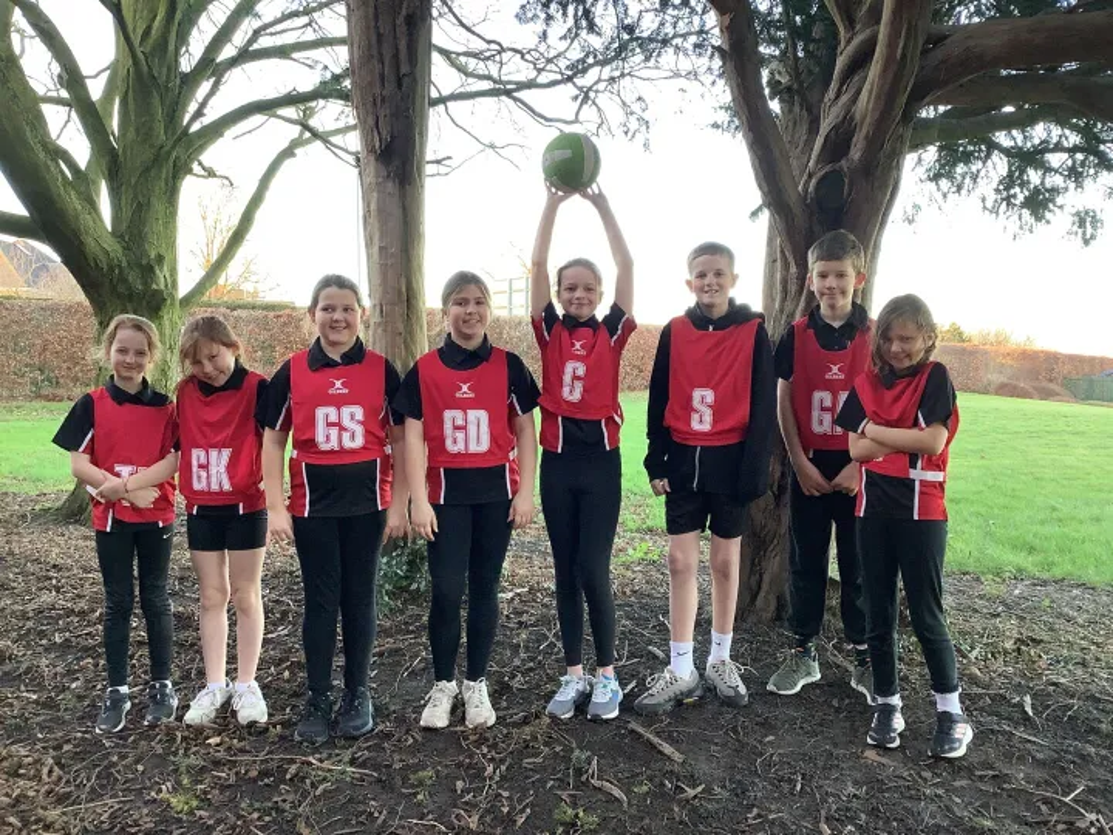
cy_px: 418
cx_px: 556
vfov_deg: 45.4
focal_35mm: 31
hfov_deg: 58.4
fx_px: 997
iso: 64
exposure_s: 1/50
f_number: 2.4
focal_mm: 3.3
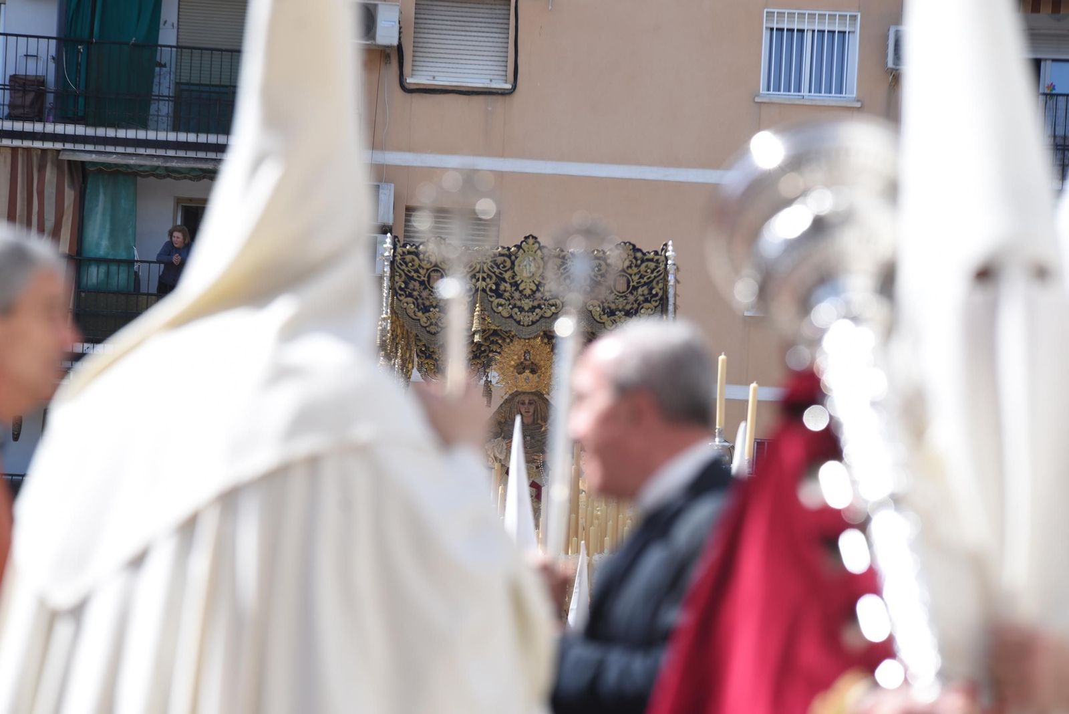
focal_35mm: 160
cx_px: 534
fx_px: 4753
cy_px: 357
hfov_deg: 12.8
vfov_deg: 8.6
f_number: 4.5
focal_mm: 160
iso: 100
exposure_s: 1/320
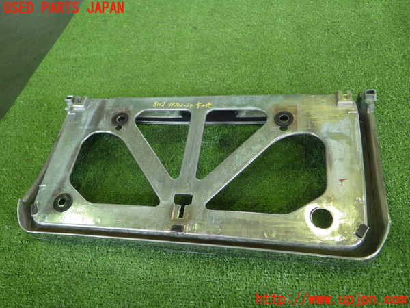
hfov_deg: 58.4
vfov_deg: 45.4
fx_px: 367
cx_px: 205
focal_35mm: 31
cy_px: 154
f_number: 2.3
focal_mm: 5.5
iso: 500
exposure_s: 1/50
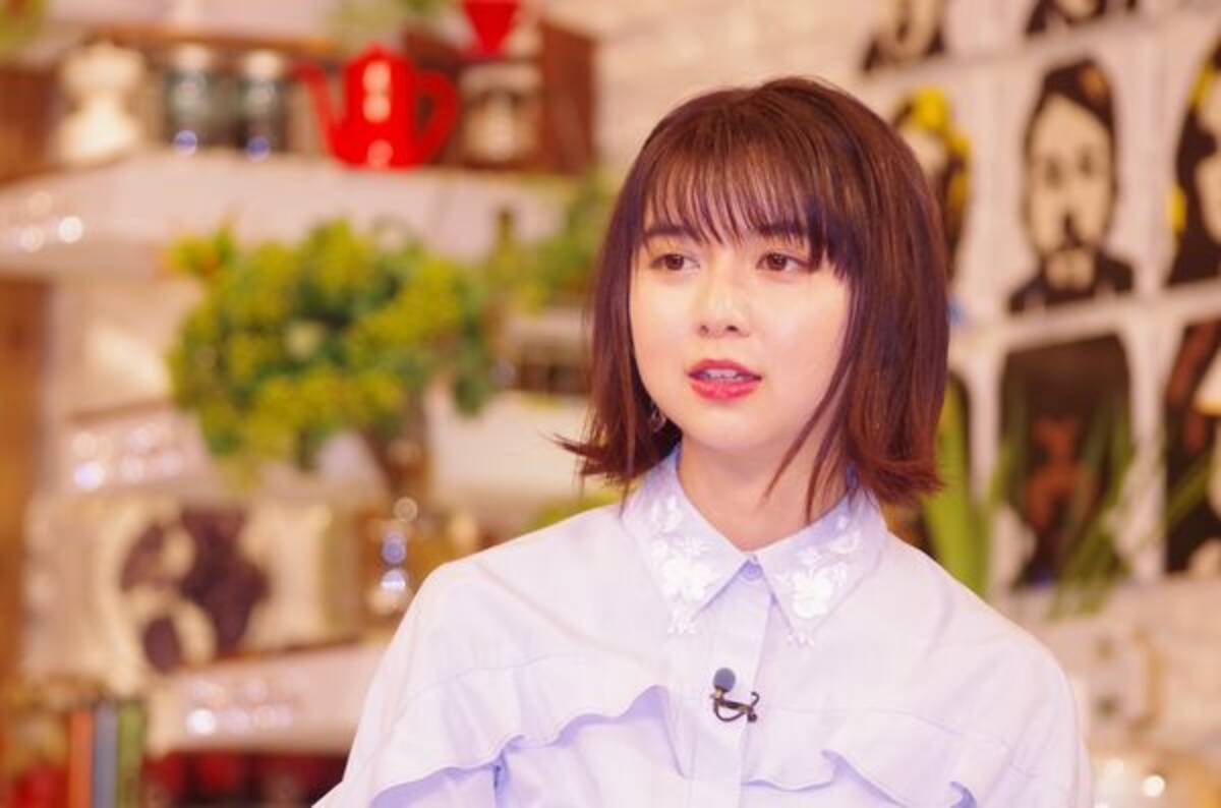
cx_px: 610
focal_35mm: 180
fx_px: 6090
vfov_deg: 7.6
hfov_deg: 11.4
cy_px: 404
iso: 1600
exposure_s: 1/180
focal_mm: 120
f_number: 7.1
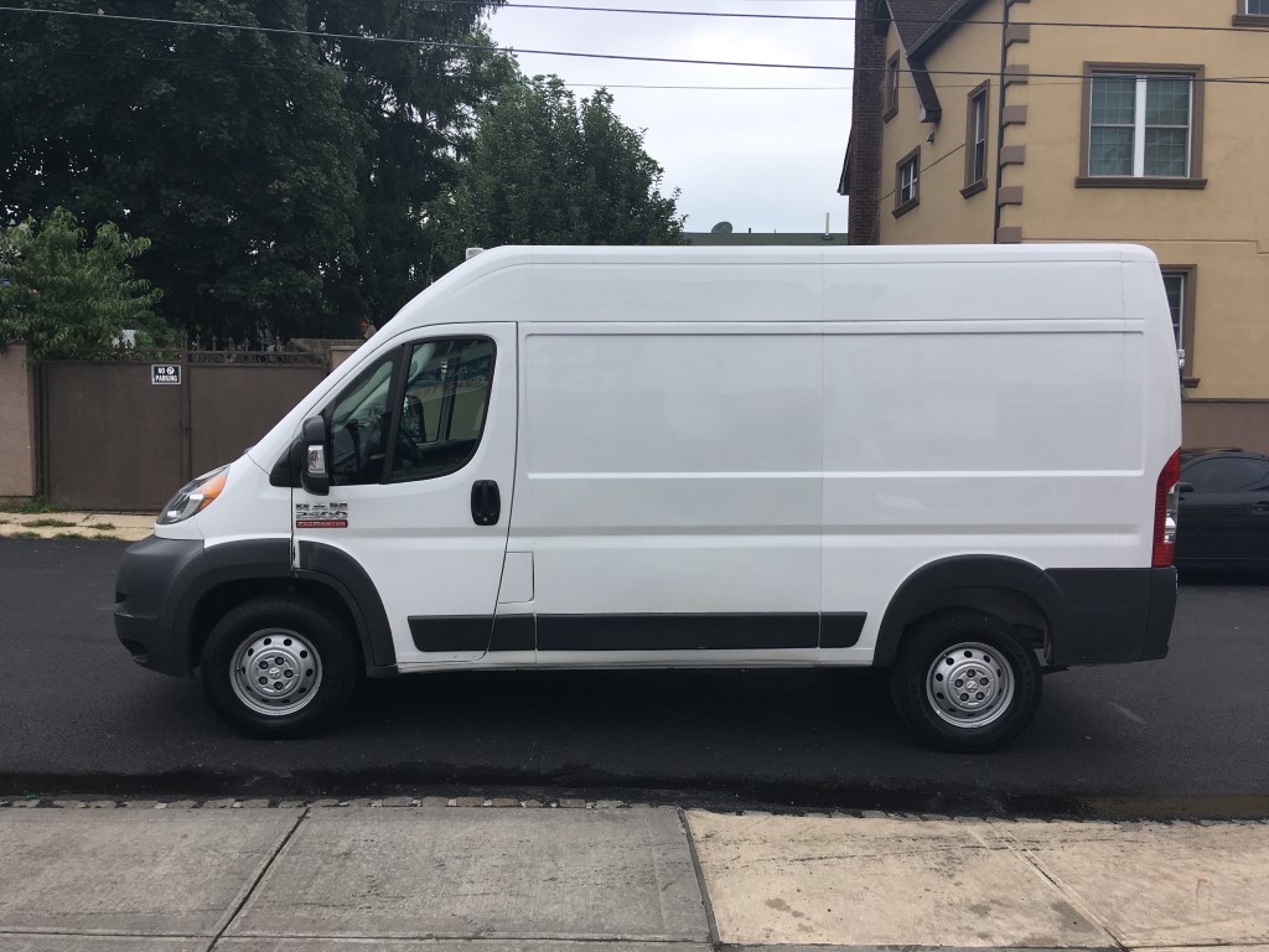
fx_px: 1063
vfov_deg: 48.2
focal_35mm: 29
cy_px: 476
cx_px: 634
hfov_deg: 61.7
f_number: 2.2
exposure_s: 1/582
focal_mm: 4.15
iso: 25
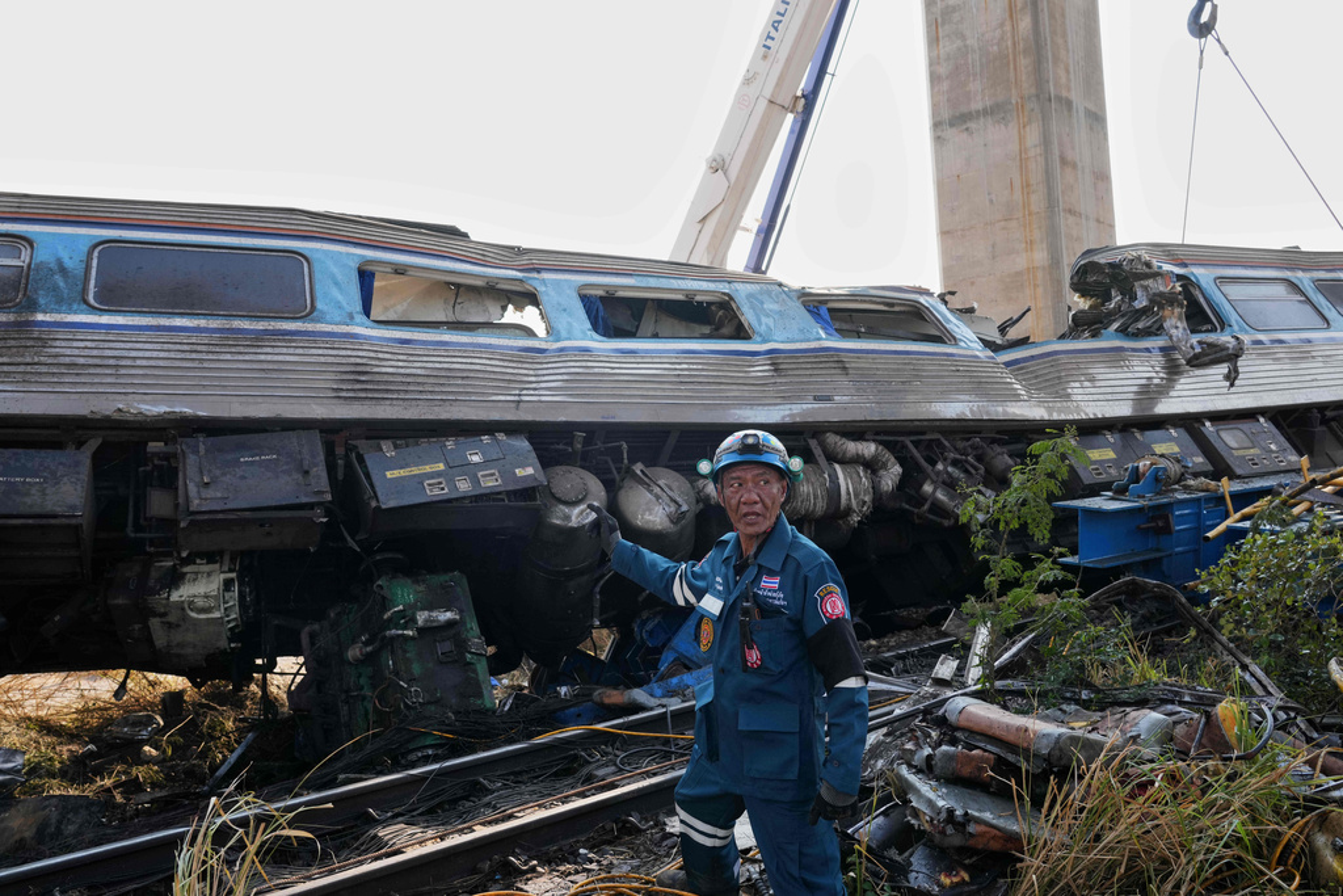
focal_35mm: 29
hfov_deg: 63.7
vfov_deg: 45.0
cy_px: 448
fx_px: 1082
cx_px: 672
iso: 500
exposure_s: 1/500
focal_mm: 29
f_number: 8
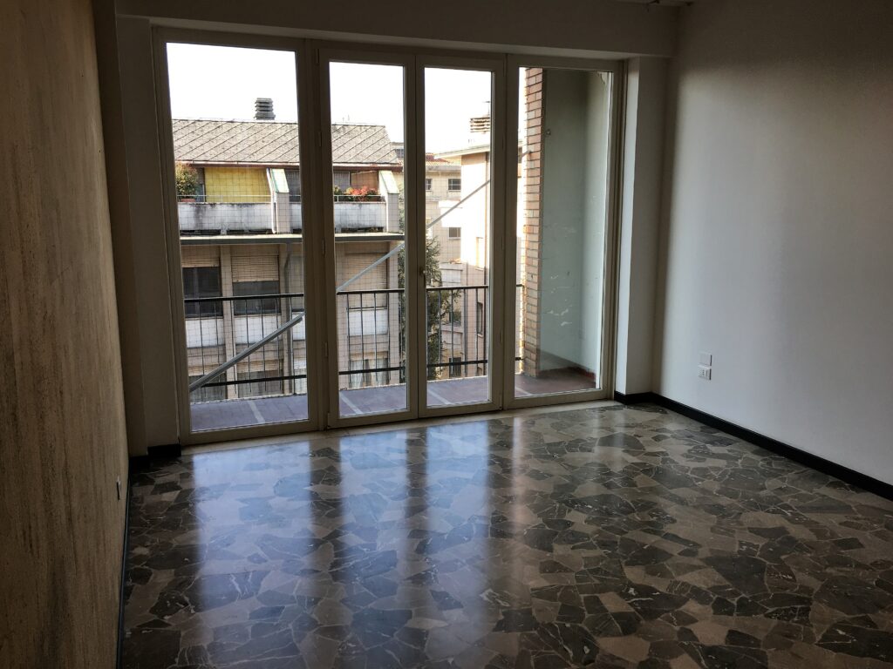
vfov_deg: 48.2
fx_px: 748
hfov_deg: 61.7
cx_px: 446
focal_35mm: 29
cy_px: 334
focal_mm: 4.15
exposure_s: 1/100
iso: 25
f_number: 2.2
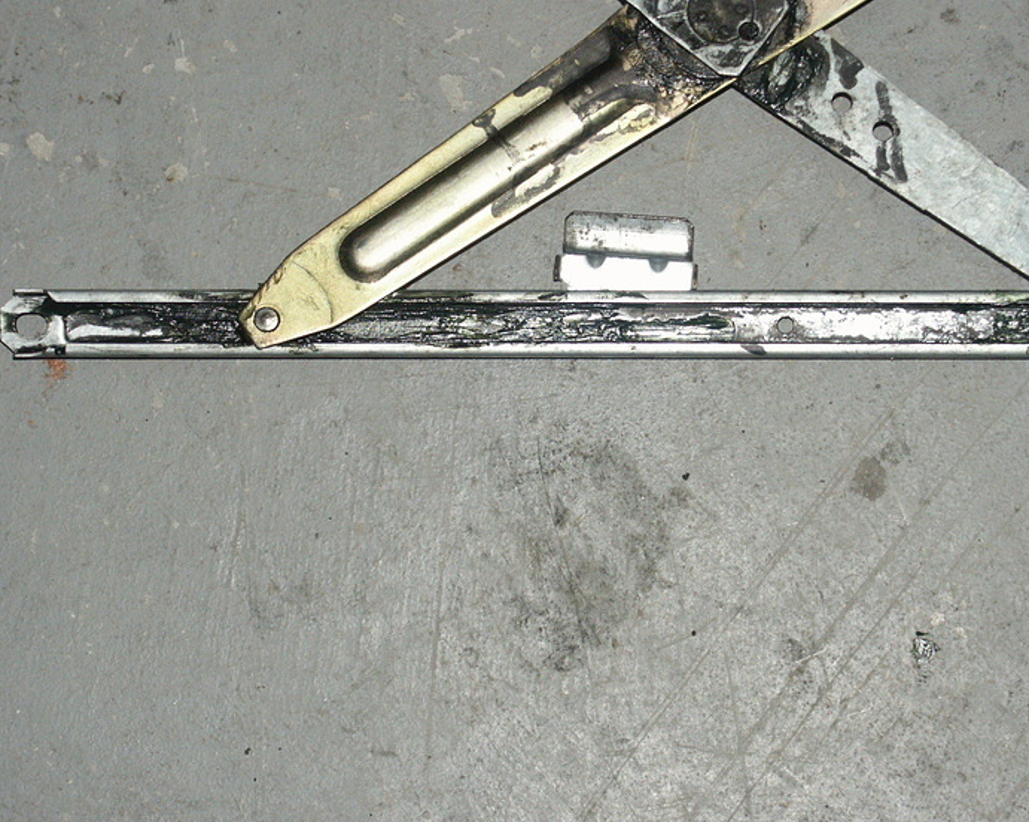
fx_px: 3683
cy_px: 433
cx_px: 538
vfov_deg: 12.7
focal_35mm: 121
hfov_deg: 15.9
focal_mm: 26.44
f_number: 3.5
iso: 200
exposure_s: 1/90
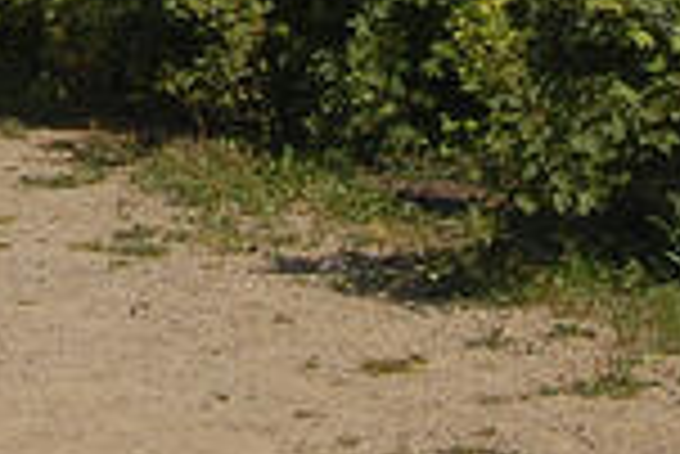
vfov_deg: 7.4
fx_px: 3271
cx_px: -34
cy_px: -674
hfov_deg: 11.7
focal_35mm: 173
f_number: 11
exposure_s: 1/250
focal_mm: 20
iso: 200
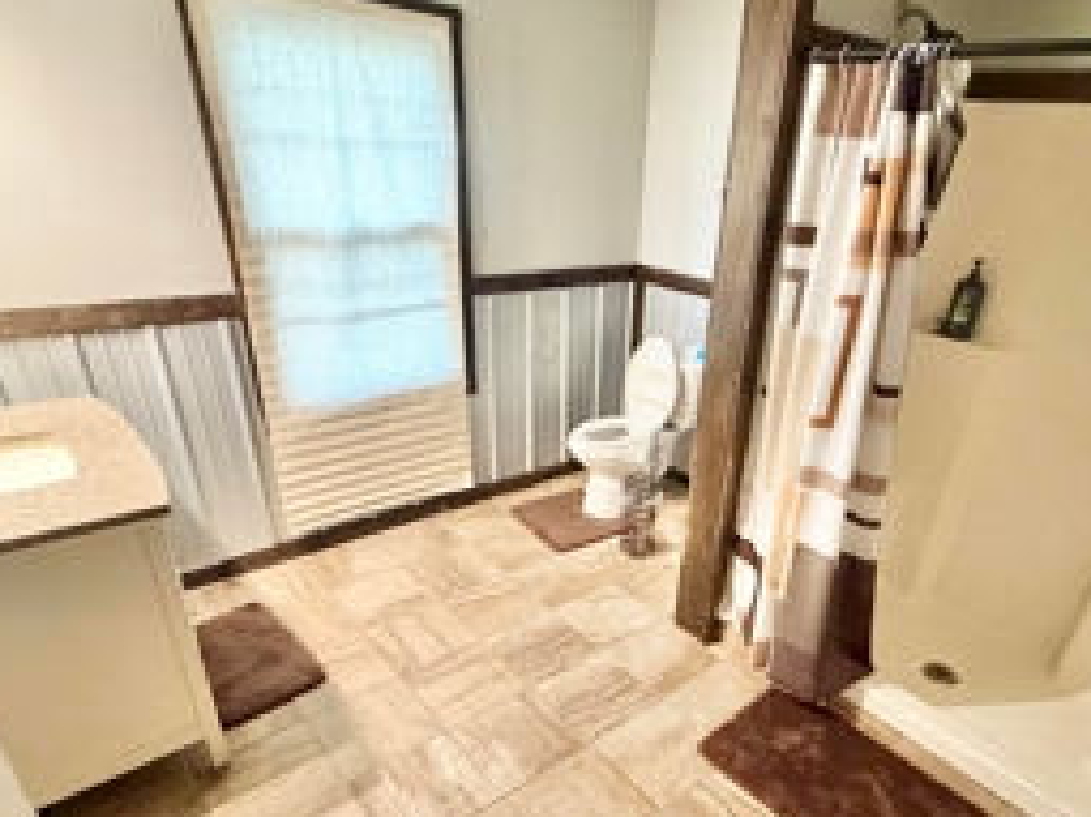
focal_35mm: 22
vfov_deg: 60.0
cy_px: 526
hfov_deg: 75.9
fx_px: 693
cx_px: 629
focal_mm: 2.22
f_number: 2.2
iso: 800
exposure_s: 1/60
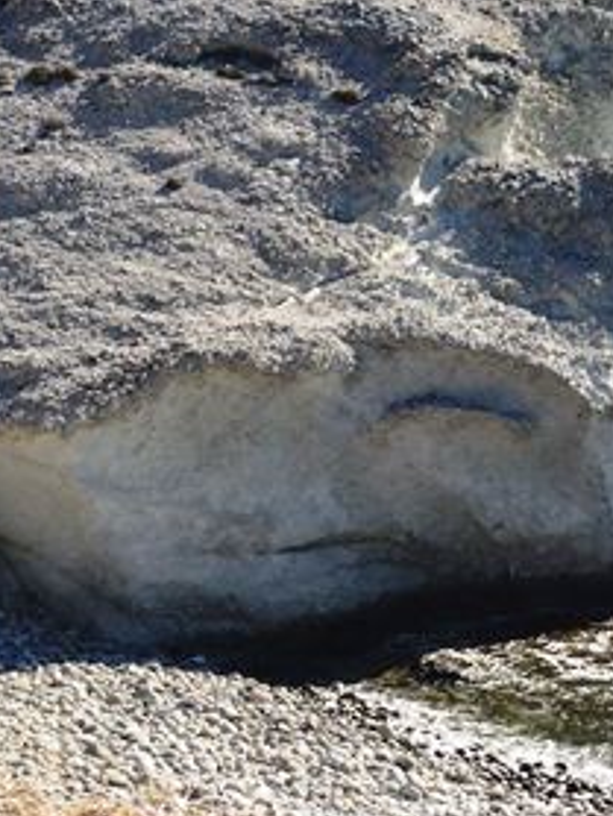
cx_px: 714
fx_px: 5574
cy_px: 57
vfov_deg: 8.3
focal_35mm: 236
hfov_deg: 6.3
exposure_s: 1/250
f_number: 10
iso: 400
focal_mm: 55
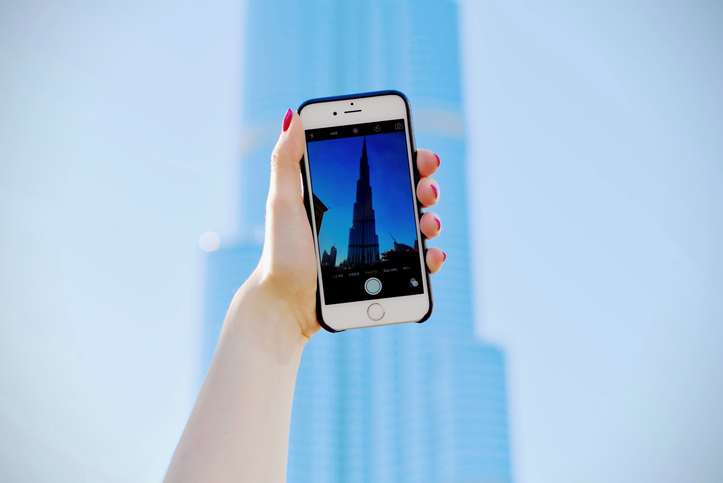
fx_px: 1507
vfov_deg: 18.2
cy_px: 242
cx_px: 362
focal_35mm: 75
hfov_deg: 27.0
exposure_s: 1/800
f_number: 4
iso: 200
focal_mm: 50
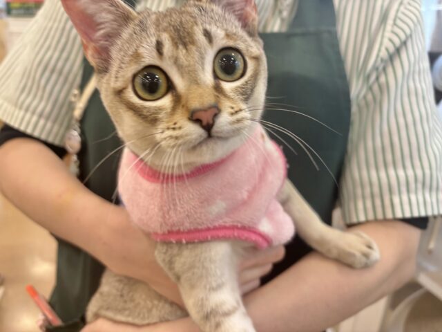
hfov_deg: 67.3
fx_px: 332
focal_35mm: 26
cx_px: 221
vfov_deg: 53.1
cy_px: 166
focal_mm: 5.96
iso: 125
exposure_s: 1/100
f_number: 1.6
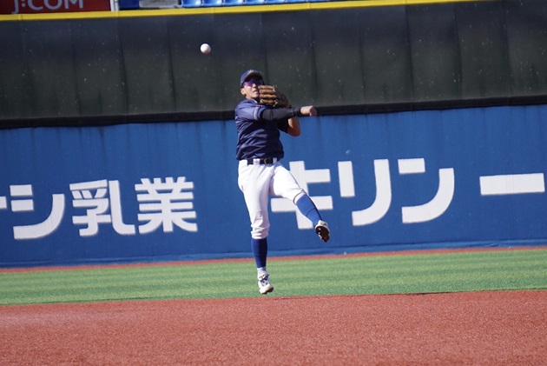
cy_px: 183
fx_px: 4789
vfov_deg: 4.4
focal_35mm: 315
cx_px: 274
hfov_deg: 6.5
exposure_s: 1/4000
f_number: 6.3
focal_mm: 210
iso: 1250
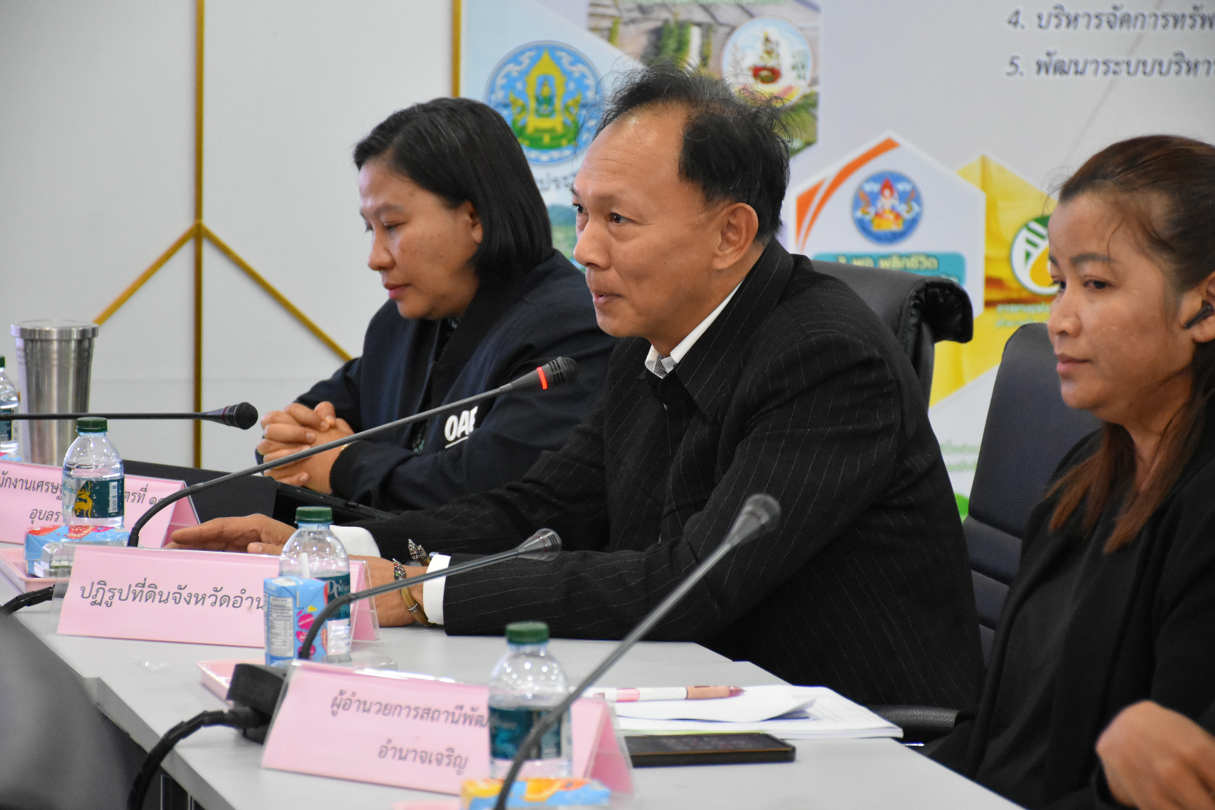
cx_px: 608
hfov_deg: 13.7
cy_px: 405
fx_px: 5062
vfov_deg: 9.1
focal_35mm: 150
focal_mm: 100
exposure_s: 1/250
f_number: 5.6
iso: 6400
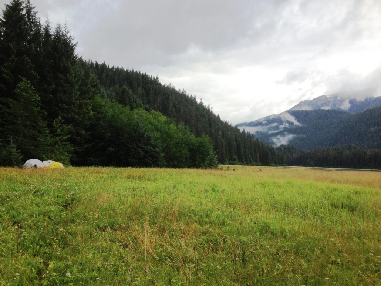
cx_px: 190
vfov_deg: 40.7
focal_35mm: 35
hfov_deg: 52.6
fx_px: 385
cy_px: 143
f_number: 2.4
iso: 50
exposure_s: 1/305
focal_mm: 4.28
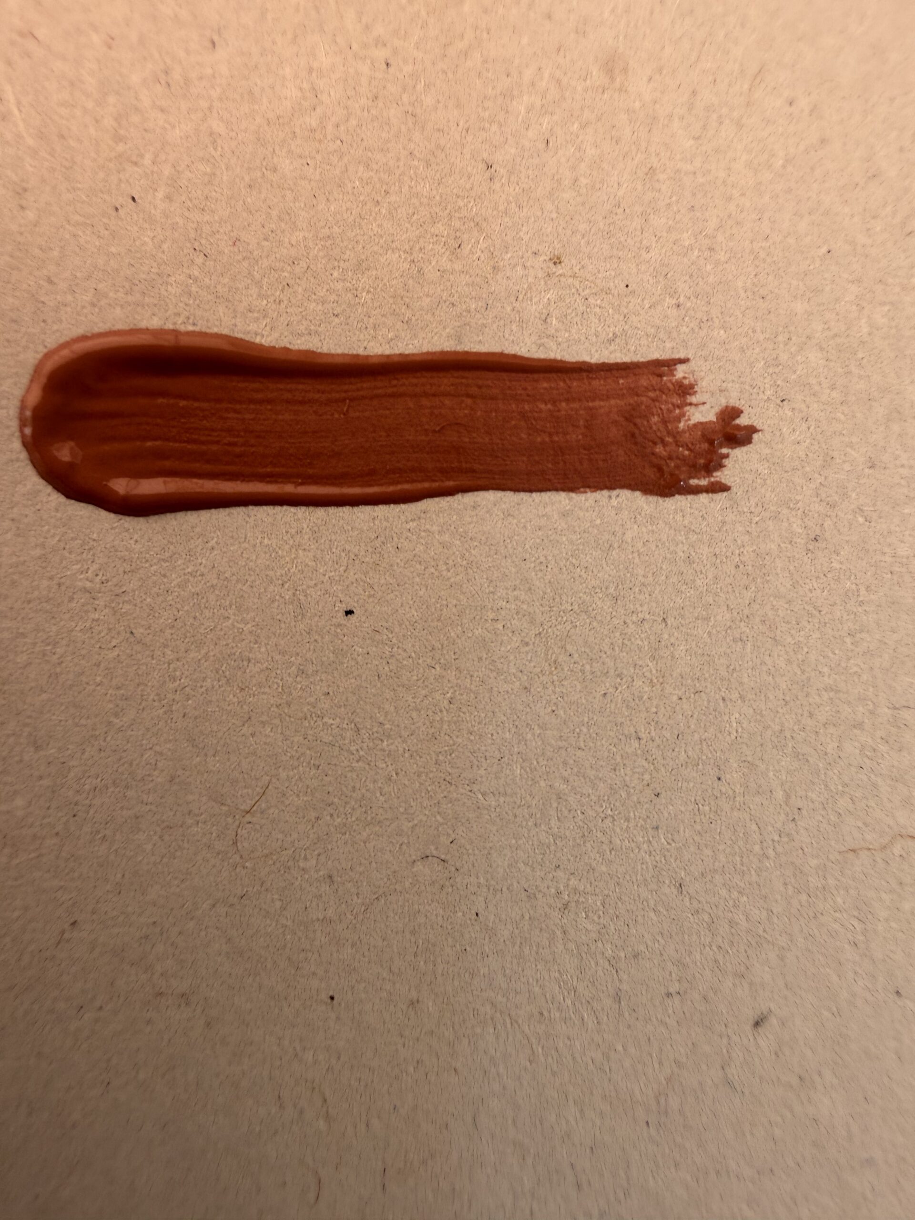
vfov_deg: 71.6
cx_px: 458
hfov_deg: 56.8
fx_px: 846
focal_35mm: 24
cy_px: 610
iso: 64
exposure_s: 1/99
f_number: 2.2
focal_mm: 2.22
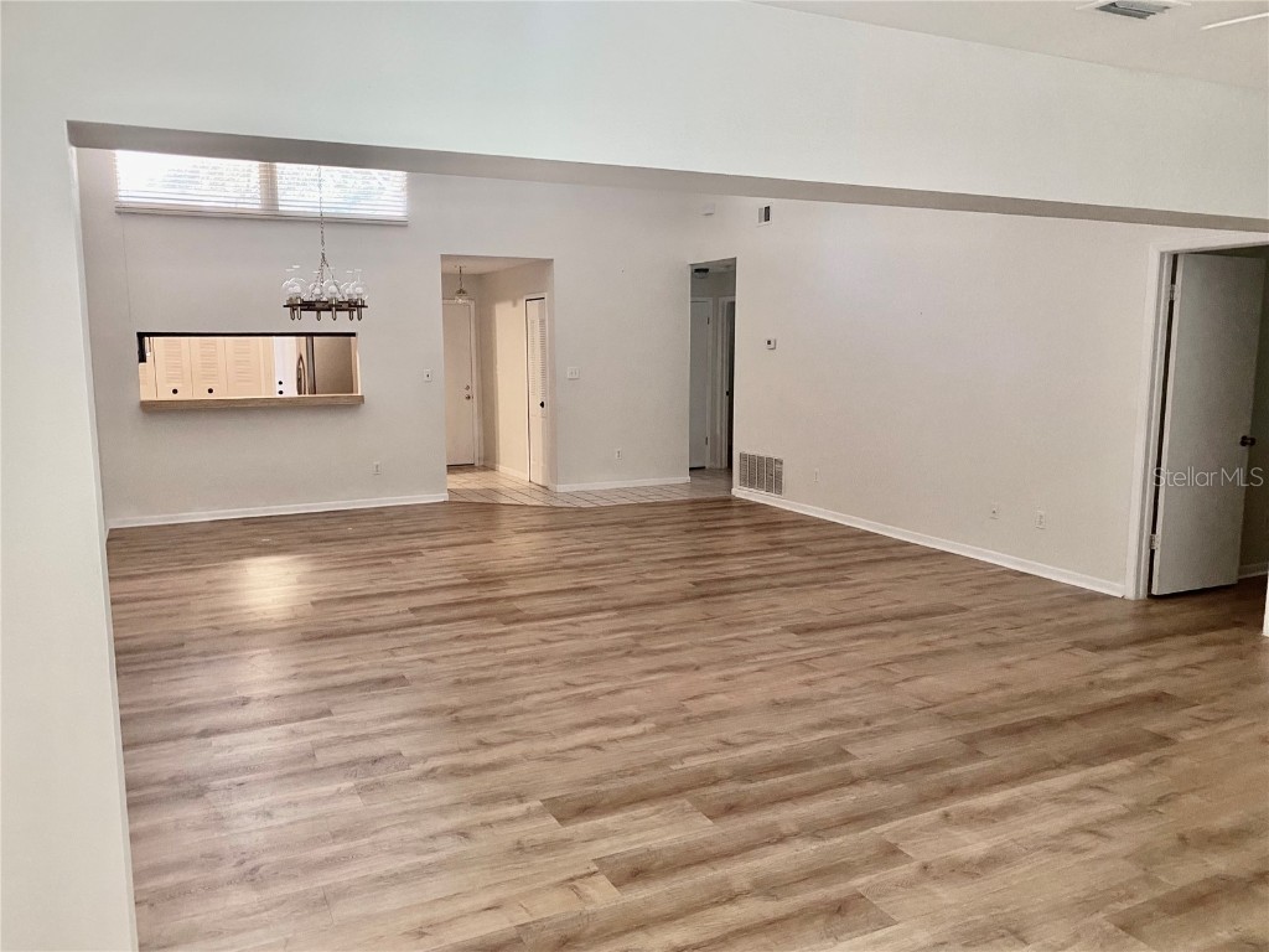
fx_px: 953
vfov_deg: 53.1
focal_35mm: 26
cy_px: 476
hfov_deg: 67.3
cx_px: 634
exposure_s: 1/60
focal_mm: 4.25
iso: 320
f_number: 1.8
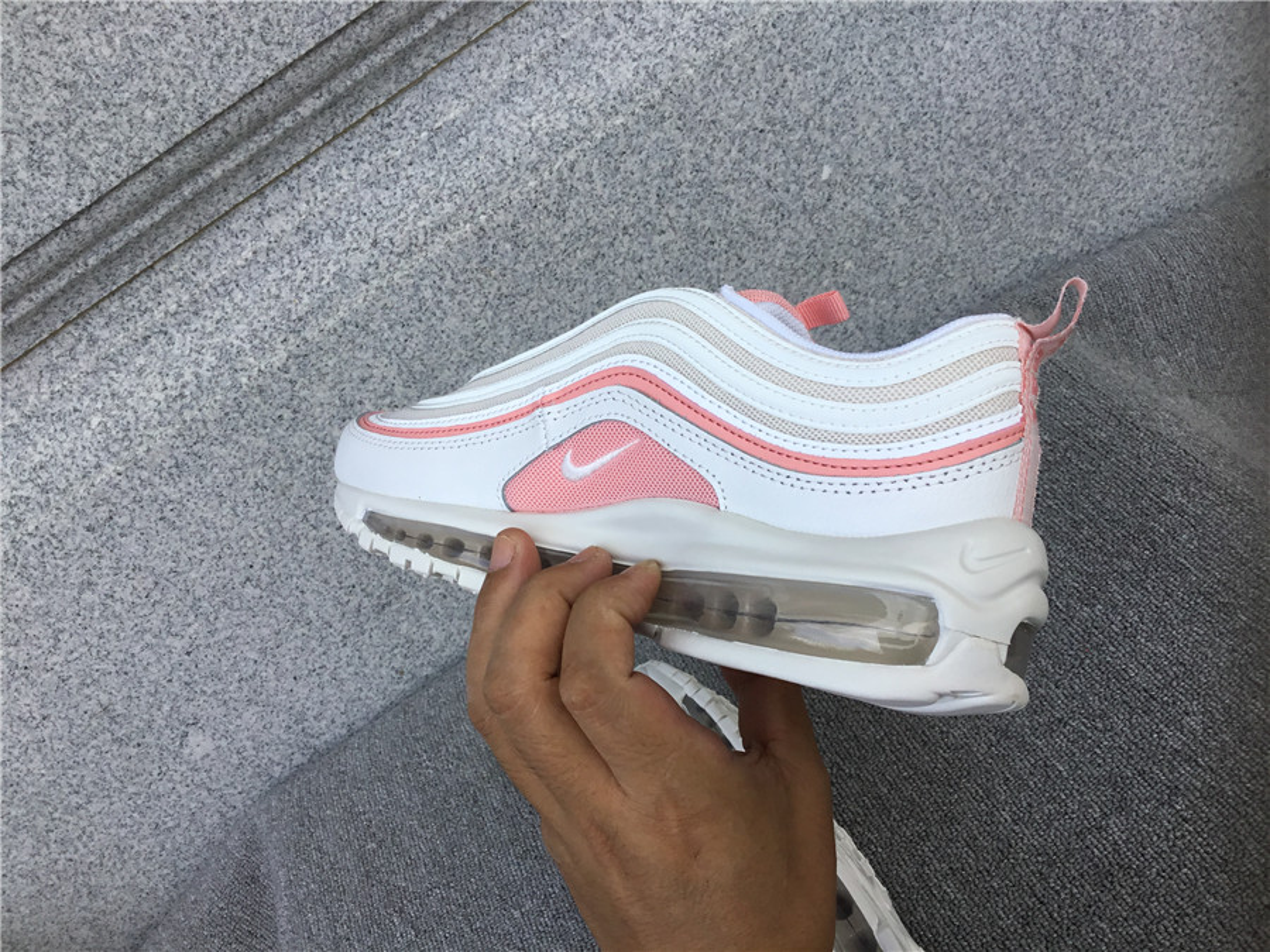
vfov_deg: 45.4
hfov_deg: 58.4
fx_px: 1137
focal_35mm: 31
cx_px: 635
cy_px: 476
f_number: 2.4
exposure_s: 1/256
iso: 25
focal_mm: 3.3
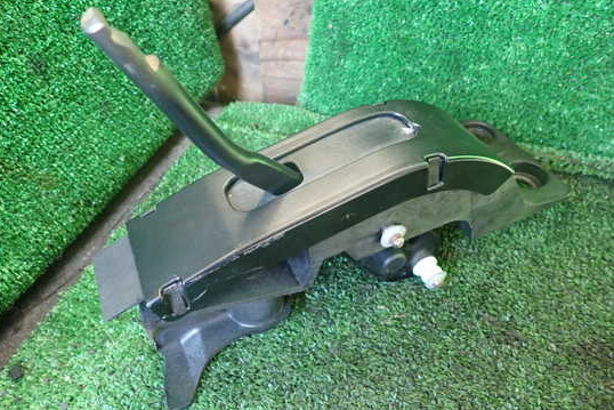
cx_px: 273
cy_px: 185
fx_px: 495
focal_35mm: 29
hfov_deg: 63.5
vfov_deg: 44.9
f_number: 2
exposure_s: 1/30
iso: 320
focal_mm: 4.5
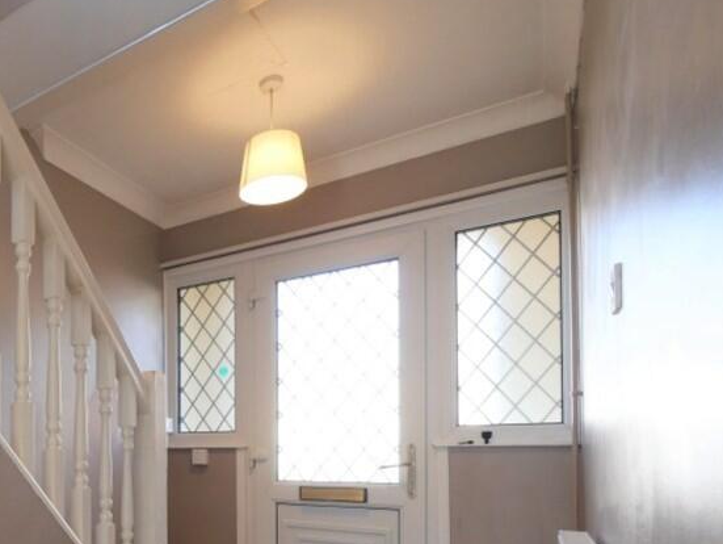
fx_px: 543
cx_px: 60
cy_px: 445
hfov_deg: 57.0
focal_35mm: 26
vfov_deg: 49.6
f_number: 4
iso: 500
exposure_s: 1/60
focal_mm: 7
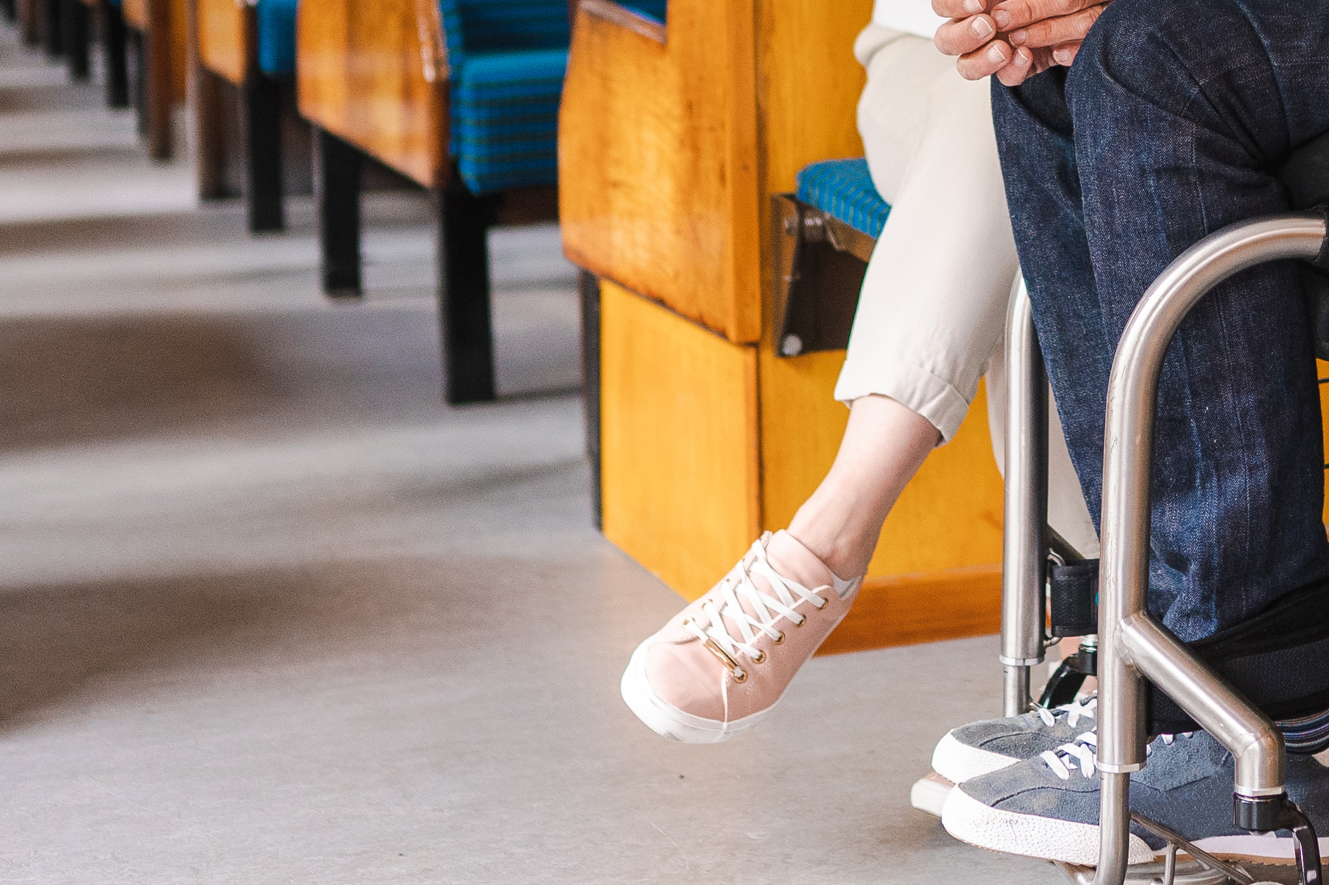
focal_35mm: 95
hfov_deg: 20.8
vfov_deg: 14.1
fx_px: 3505
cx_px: 1293
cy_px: -56
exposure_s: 1/400
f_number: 1.8
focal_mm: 35
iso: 1000
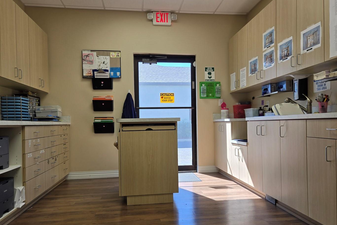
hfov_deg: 65.5
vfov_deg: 46.4
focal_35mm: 28
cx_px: 174
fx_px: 262
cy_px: 121
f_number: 1.8
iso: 25
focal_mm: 5.4
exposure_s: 1/122
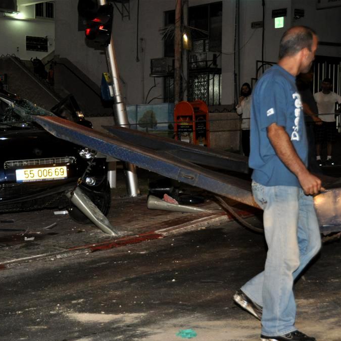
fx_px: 947
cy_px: 171
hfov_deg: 20.3
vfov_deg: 20.4
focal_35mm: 85
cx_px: 101
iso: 800
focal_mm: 44
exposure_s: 1/60
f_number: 4.5
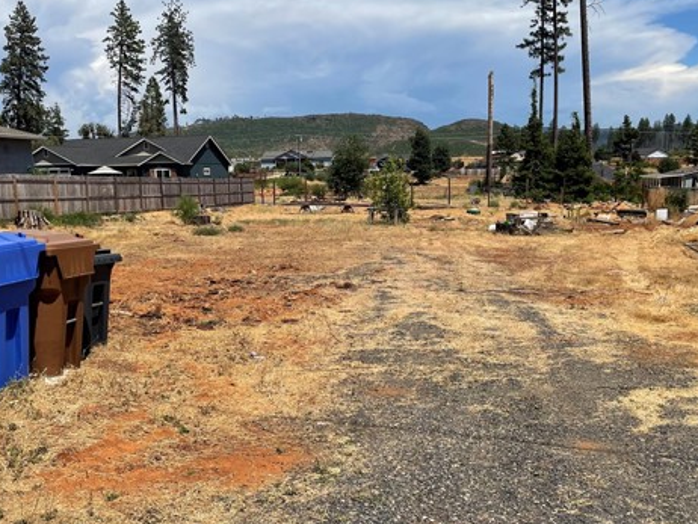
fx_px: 726
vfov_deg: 39.7
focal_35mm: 36
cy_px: 279
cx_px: 292
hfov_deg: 51.1
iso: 32
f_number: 1.6
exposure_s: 1/5291
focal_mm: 4.2
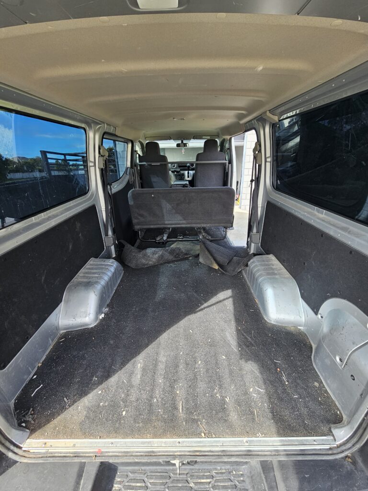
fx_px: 184
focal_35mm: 13
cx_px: 184
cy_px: 246
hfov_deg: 89.9
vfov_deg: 106.2
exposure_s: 1/267
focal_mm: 2.2
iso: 64
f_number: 2.2
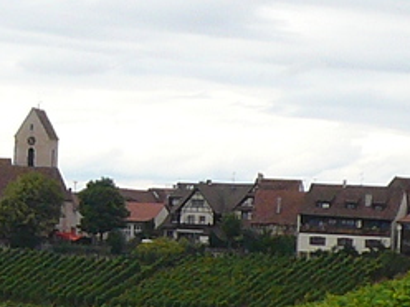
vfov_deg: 5.2
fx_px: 3376
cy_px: 498
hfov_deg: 6.9
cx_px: -60
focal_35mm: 285
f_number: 3.5
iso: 100
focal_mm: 7.5
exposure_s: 1/400
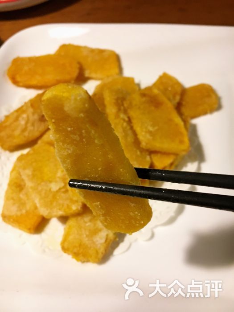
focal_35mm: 29
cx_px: 117
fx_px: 261
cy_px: 156
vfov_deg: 61.7
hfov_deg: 48.2
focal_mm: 4.15
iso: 200
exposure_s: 1/33
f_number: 2.2
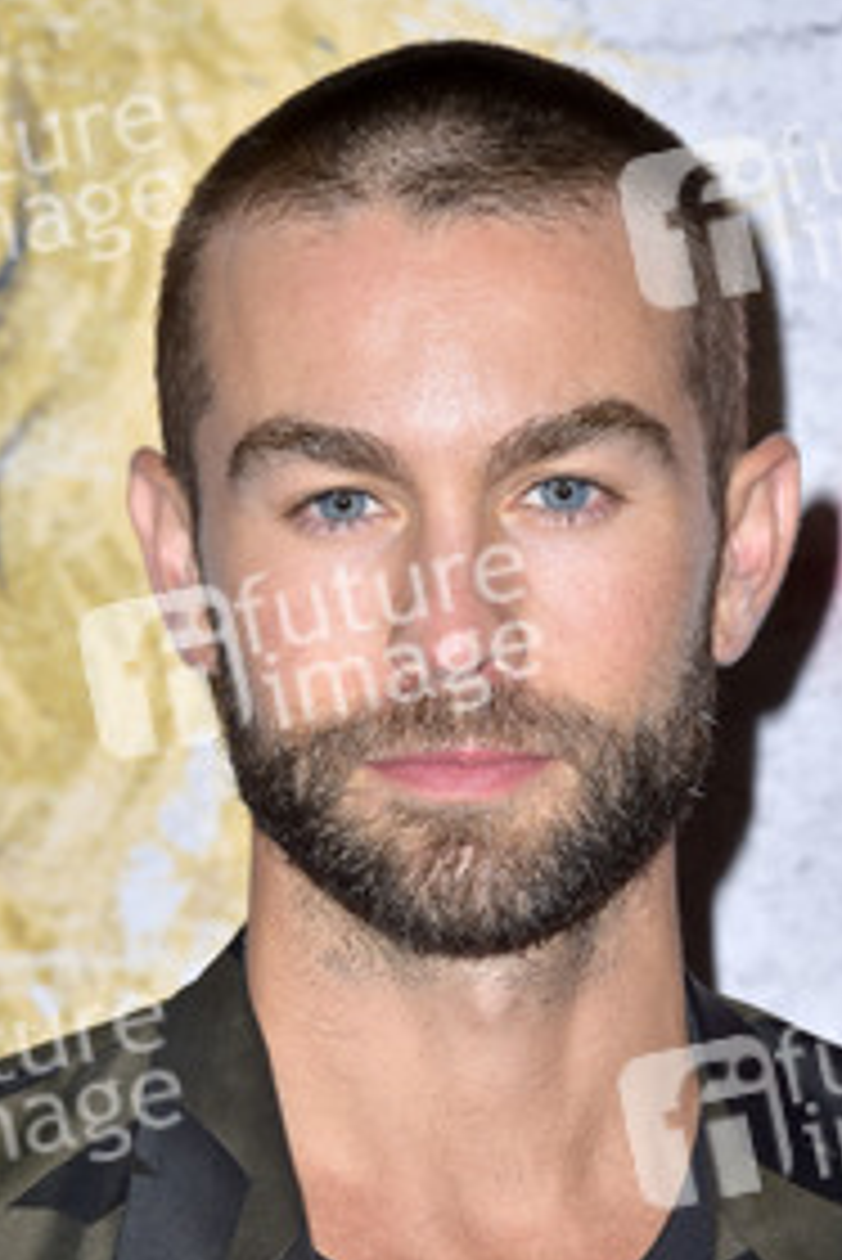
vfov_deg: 10.6
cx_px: 444
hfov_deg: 7.1
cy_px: 878
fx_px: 6762
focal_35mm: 193
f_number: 7.1
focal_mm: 135
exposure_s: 1/250
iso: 320
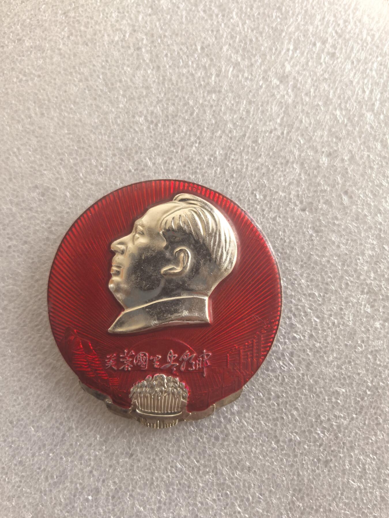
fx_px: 405
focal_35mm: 27
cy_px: 259
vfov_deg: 65.3
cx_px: 194
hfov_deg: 51.4
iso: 320
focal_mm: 5.75
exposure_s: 1/500
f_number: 2
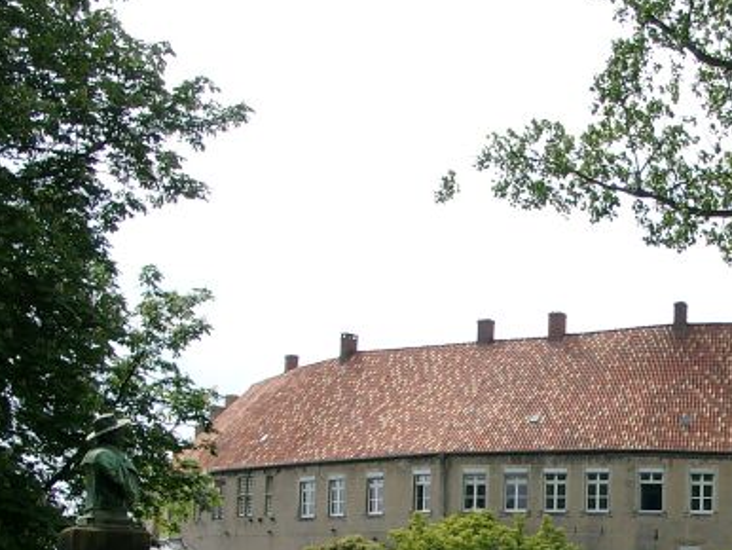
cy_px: 468
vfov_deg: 16.8
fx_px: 1841
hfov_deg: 22.2
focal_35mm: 87
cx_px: 597
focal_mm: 8.82
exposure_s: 1/673
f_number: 4
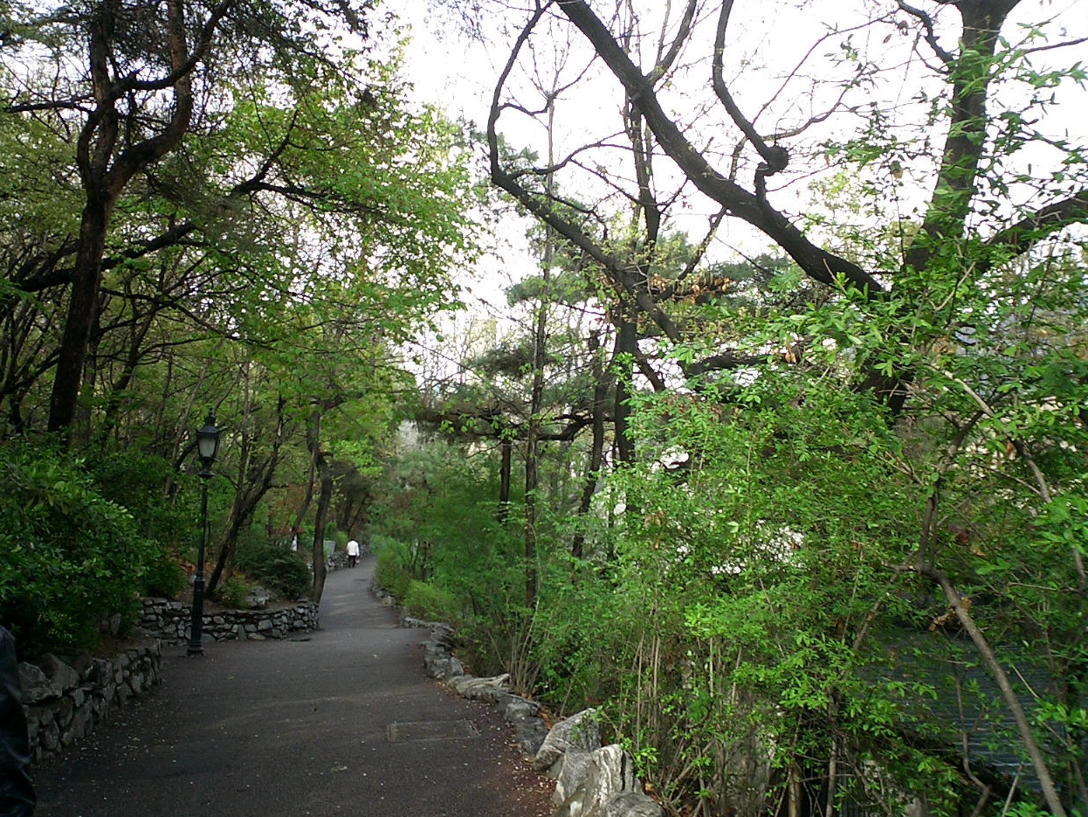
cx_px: 534
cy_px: 414
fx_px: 1195
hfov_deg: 49.0
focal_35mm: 38
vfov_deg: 37.7
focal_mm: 5.6
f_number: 3.5
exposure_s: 1/200
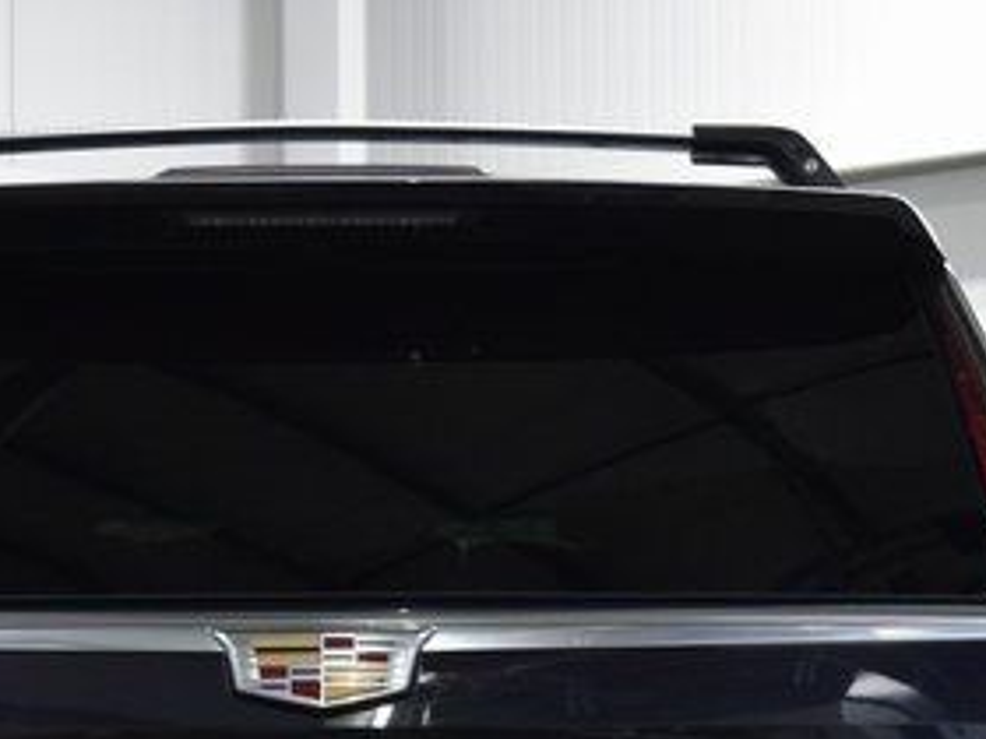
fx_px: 5263
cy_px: 1054
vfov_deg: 7.9
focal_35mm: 185
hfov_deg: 10.7
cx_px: 331
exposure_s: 1/60
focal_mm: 35
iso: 1600
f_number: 6.3
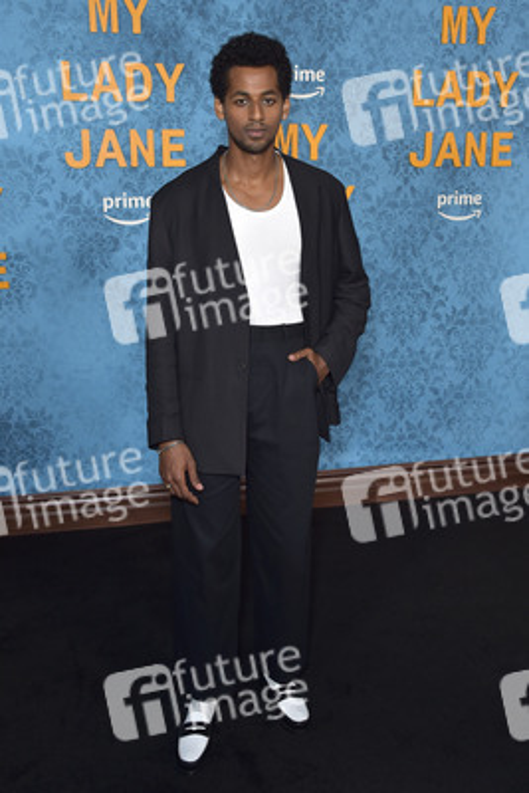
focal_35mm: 36
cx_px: 264
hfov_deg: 36.9
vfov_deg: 53.1
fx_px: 793
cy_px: 396
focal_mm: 36
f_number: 6.3
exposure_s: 1/200
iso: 640
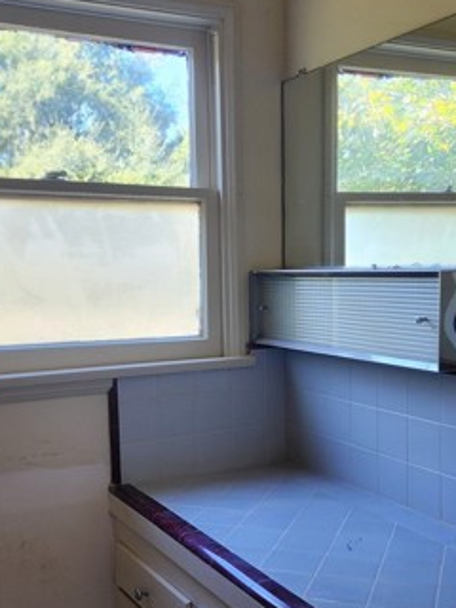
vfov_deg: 41.0
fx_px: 808
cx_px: 247
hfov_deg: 31.5
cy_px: 370
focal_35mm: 46
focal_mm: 6.4
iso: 64
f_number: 1.8
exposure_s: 1/120
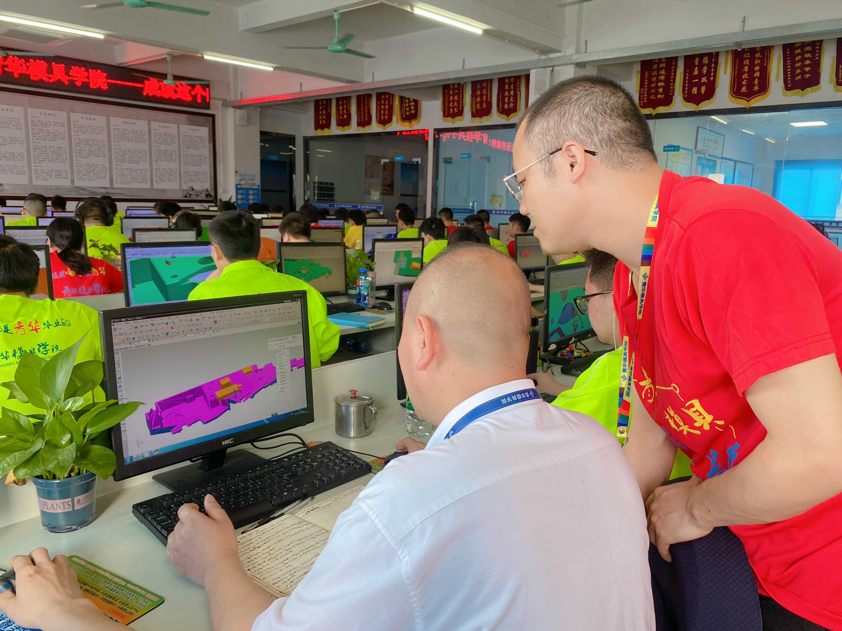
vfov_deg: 53.1
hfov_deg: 67.3
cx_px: 421
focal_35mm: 26
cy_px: 316
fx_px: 632
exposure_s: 1/117
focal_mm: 4.25
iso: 80
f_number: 1.8
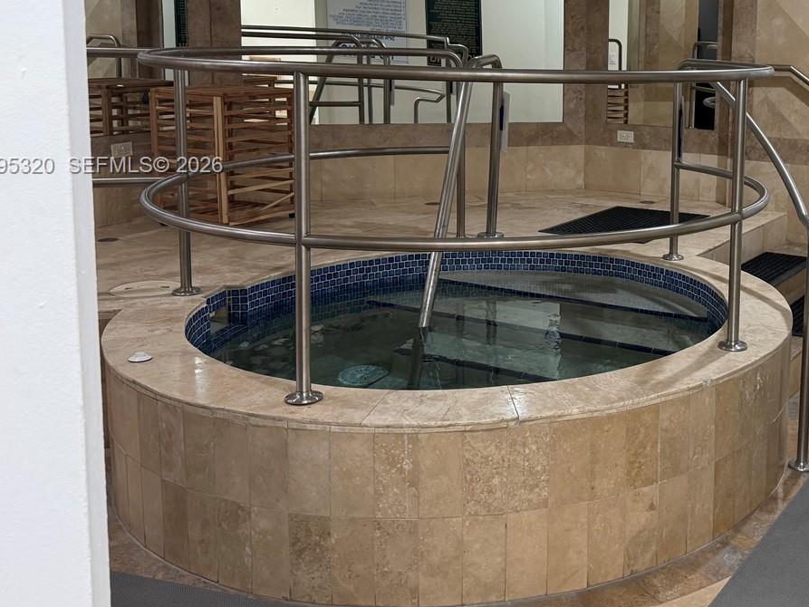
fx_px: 1005
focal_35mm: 43
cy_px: 167
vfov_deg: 33.1
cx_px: 666
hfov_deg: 41.6
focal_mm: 6.76
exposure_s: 1/60
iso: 160
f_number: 1.78
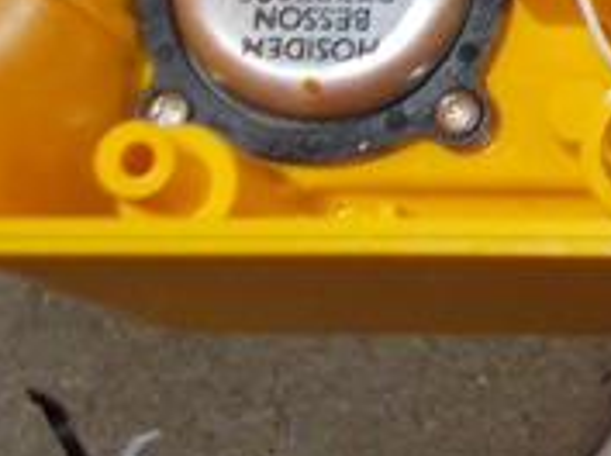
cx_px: 1381
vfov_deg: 6.6
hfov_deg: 8.4
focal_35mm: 219
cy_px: -349
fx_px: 3858
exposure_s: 1/30
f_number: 3.3
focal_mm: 6.1
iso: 200
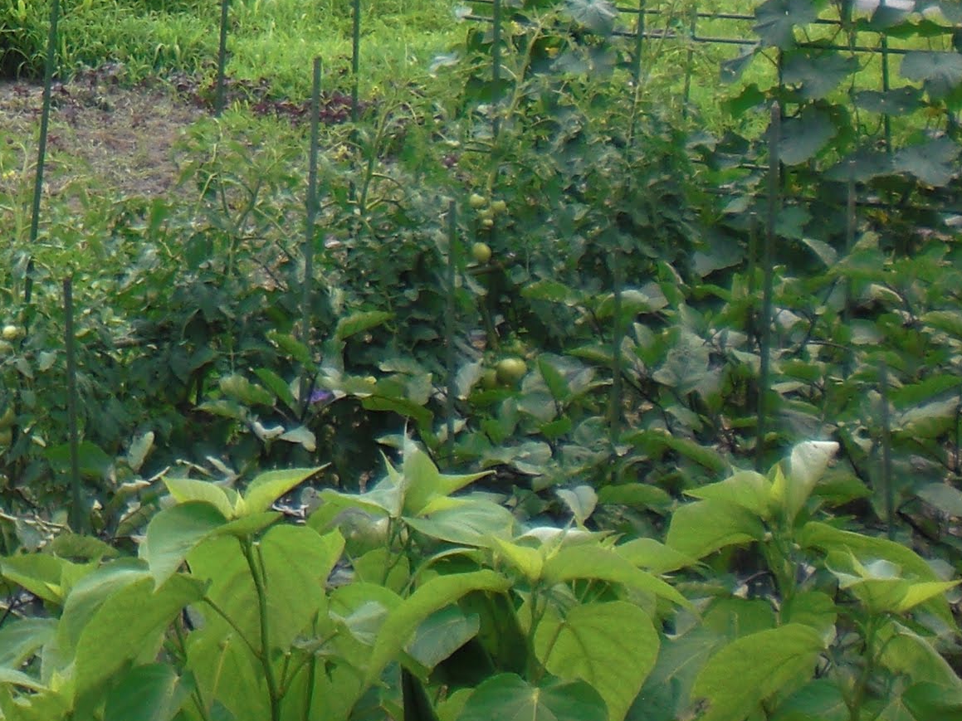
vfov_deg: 13.3
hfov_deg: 17.2
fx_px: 2973
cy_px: -270
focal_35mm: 107
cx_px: -319
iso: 64
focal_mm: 6.3
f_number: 3.1
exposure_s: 1/250
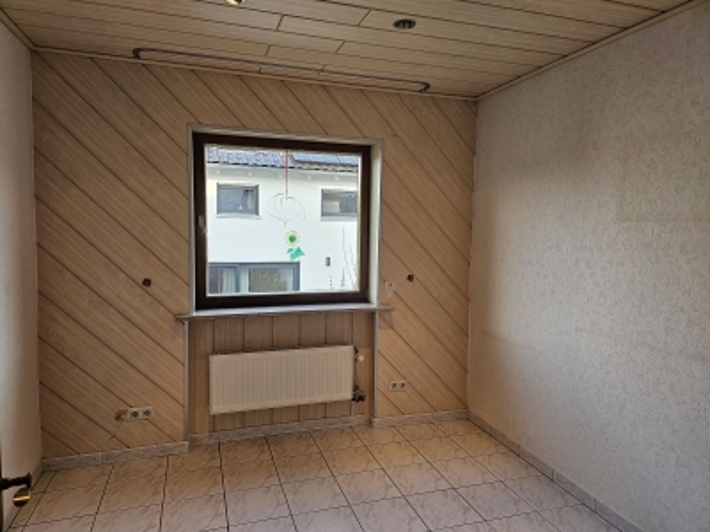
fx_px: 472
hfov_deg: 73.9
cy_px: 266
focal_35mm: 23
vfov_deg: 58.9
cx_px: 355
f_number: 1.7
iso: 80
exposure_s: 1/100
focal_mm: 6.3
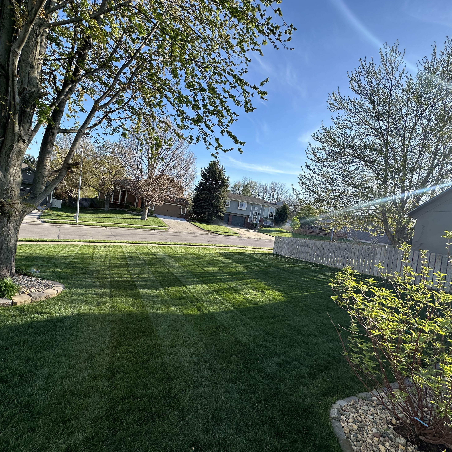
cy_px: 232
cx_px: 205
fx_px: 251
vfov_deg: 83.9
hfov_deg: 83.8
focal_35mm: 17
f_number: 2.2
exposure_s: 1/694
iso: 40
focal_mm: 2.22
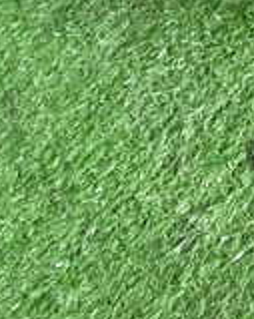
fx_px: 969
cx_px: 330
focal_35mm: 103
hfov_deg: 14.3
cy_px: -84
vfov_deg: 17.6
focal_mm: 5.05
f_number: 2.2
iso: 200
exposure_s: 1/40
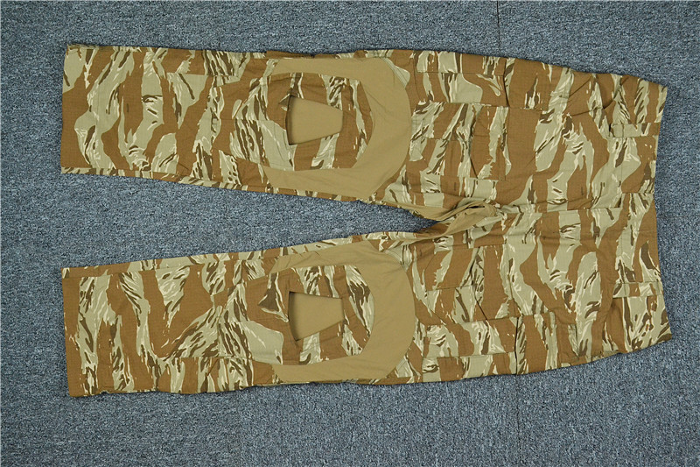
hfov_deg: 41.1
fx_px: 933
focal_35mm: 48
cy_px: 234
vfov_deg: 28.1
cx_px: 350
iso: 1600
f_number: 8
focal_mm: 32
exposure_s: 1/160
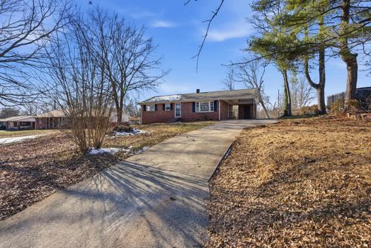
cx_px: 186
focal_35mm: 16
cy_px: 124
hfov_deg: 96.7
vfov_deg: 73.8
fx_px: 165
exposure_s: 1/400
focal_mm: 16
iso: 100
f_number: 9
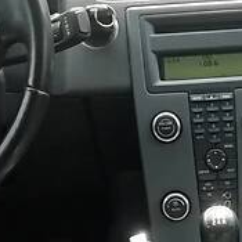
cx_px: 249
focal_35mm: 105
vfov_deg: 15.8
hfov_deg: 16.2
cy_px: 314
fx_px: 830
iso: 50
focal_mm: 3.5
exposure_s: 1/174
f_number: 2.2
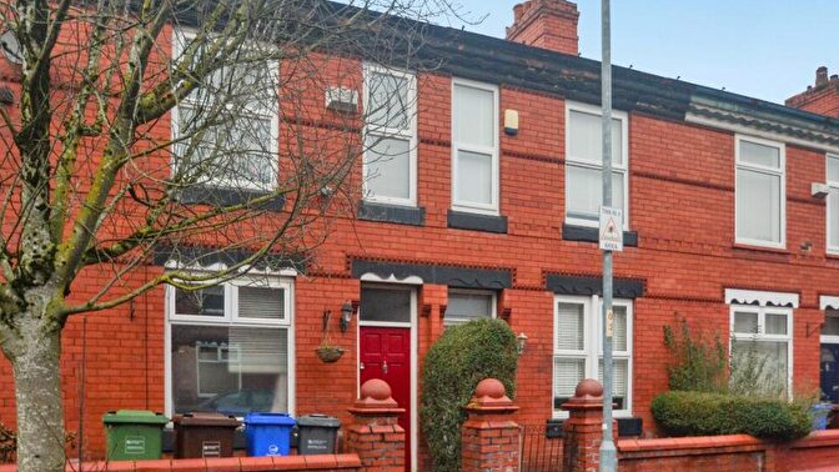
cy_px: 230
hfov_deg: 75.0
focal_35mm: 25
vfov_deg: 46.7
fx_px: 546
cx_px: 434
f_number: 4
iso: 400
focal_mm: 15
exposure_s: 1/1250
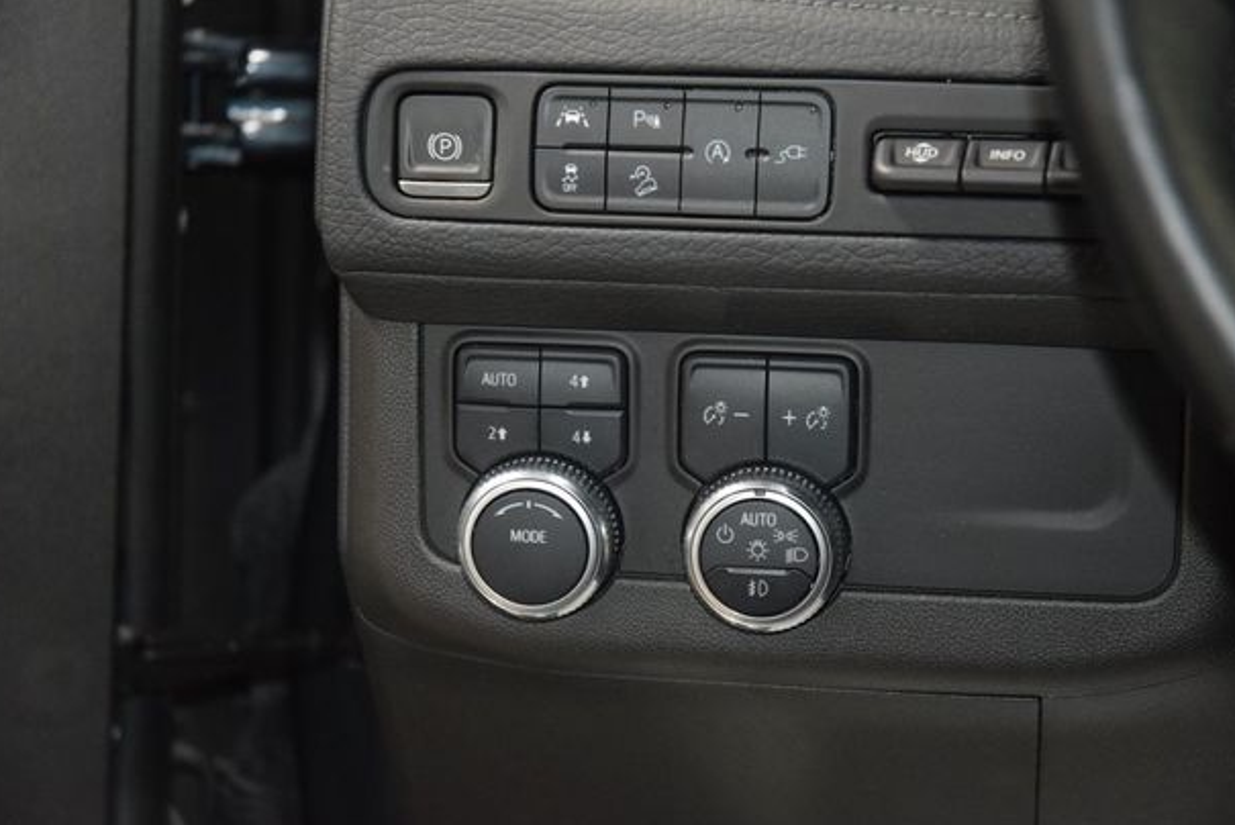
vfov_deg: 12.4
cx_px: 625
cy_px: 401
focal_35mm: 111
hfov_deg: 18.4
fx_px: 3810
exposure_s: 1/50
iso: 2800
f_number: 4.5
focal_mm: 70
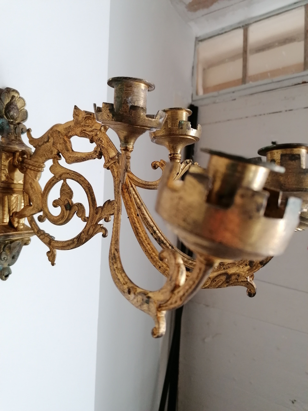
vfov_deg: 65.3
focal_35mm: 27
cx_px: 154
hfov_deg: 51.4
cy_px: 206
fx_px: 320
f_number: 1.8
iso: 200
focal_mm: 4.75
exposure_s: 1/30
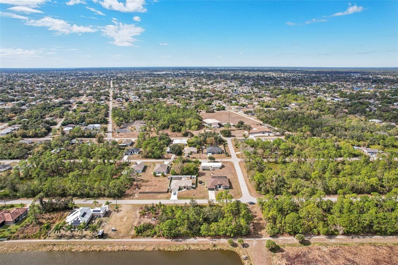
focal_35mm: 22
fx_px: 243
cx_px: 199
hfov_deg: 78.6
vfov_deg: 57.2
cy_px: 132
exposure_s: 1/2000
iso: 120
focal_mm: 8.4
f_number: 2.8
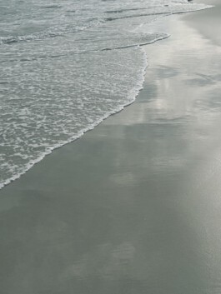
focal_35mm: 48
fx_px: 408
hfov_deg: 30.3
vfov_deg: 39.6
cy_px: 147
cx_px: 110
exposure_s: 1/7092
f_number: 1.78
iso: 64
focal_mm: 6.86
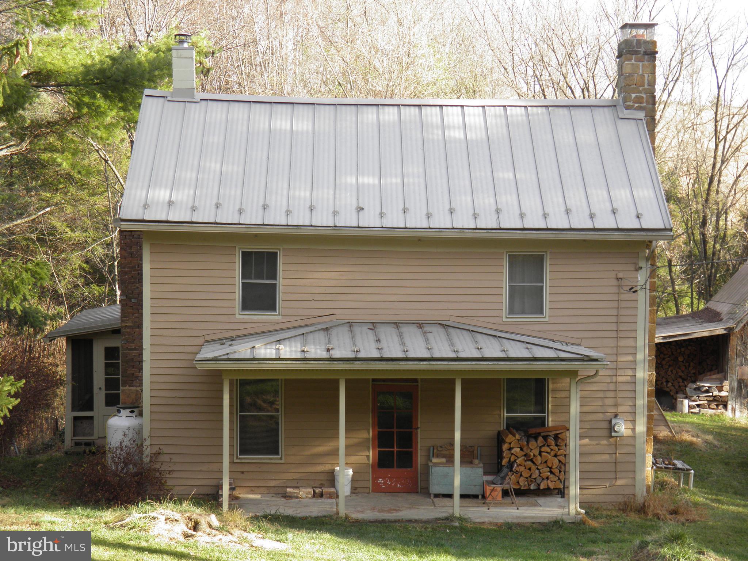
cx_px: 374
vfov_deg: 20.2
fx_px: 1577
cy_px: 280
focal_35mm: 73
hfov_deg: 26.7
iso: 50
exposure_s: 1/80
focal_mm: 13.2
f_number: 3.9
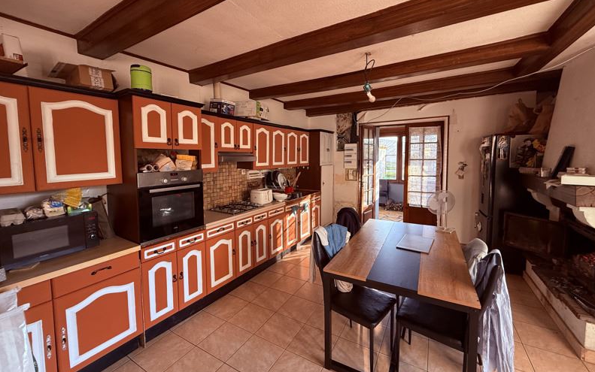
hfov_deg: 101.4
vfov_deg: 74.7
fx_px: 243
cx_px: 299
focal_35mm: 15
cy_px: 171
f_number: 2.2
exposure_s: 1/99
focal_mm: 2.22
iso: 160
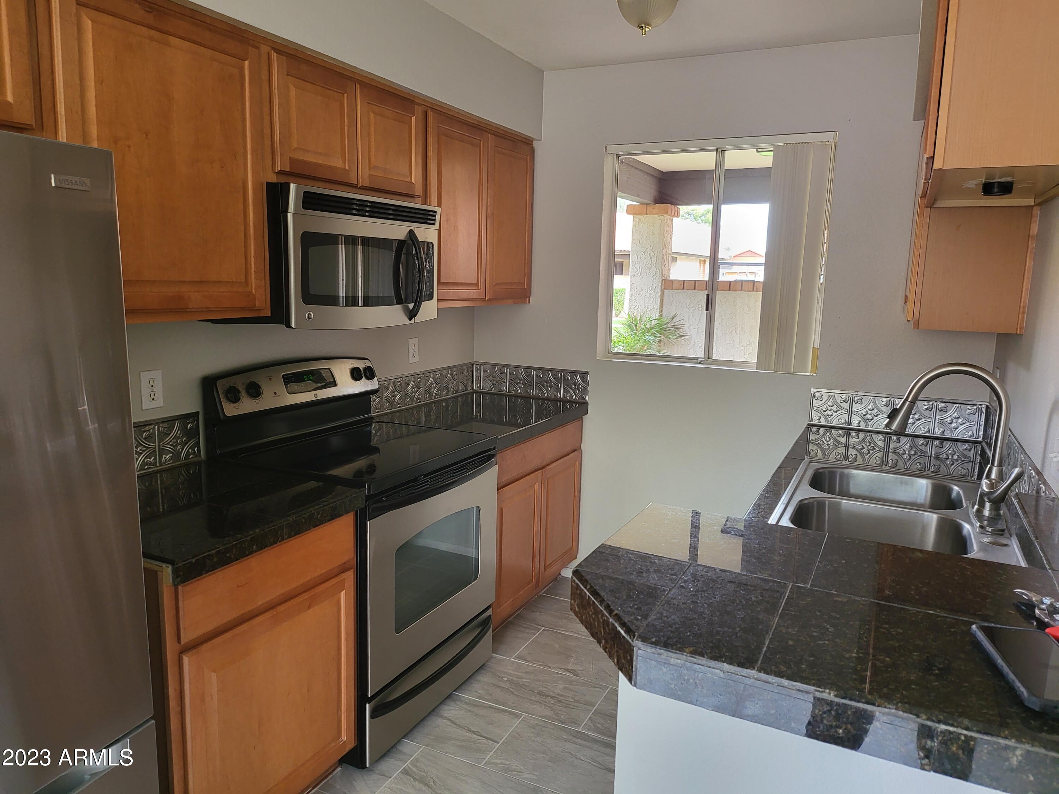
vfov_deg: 56.8
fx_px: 734
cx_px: 530
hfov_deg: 71.6
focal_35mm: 24
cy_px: 397
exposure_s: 1/60
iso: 200
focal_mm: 5
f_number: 1.8
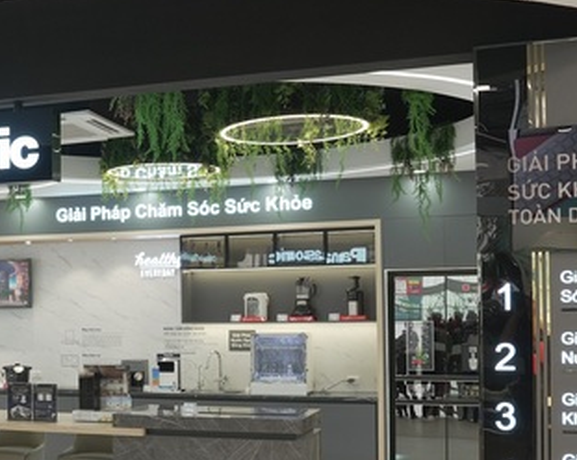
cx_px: 13
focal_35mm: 58
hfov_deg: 30.4
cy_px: 290
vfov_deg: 26.1
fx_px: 989
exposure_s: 1/160
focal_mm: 24
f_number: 4
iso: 800
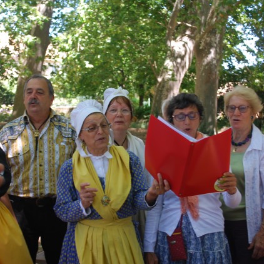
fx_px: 535
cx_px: 125
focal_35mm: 62
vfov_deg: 27.7
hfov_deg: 27.7
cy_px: 130
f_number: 4.8
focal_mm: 32
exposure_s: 1/50
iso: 200
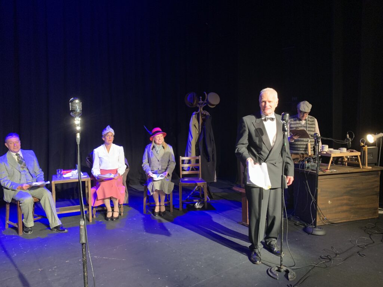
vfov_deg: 53.1
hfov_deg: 67.3
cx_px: 192
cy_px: 144
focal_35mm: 26
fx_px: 288
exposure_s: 1/25
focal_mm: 4.25
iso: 400
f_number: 1.8
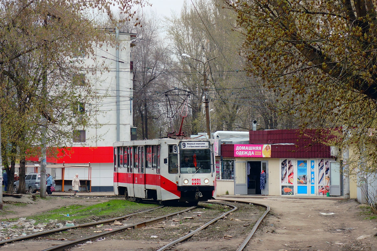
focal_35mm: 96
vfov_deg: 14.3
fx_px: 1005
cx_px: 188
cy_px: 126
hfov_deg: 21.2
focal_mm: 35.62
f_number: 4.9
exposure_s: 1/500
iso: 320
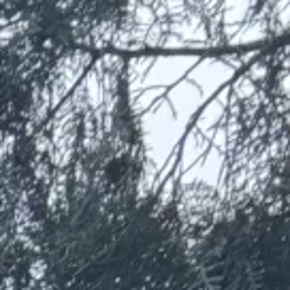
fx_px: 4246
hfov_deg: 3.8
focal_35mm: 448
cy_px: 1418
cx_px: -401
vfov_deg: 3.6
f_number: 1.78
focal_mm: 6.76
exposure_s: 1/1172
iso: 64
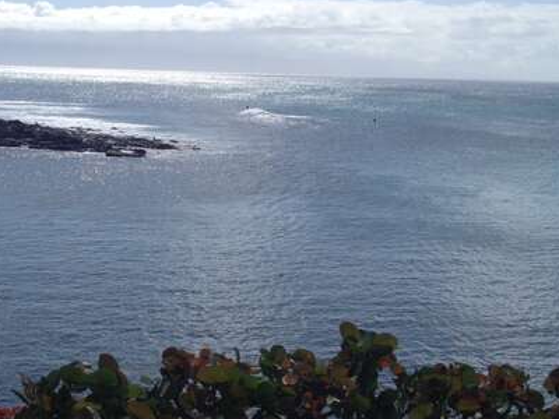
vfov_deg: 21.0
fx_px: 1130
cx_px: 105
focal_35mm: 70
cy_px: 190
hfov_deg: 27.2
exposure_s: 1/3247
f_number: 2.4
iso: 50
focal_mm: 4.28
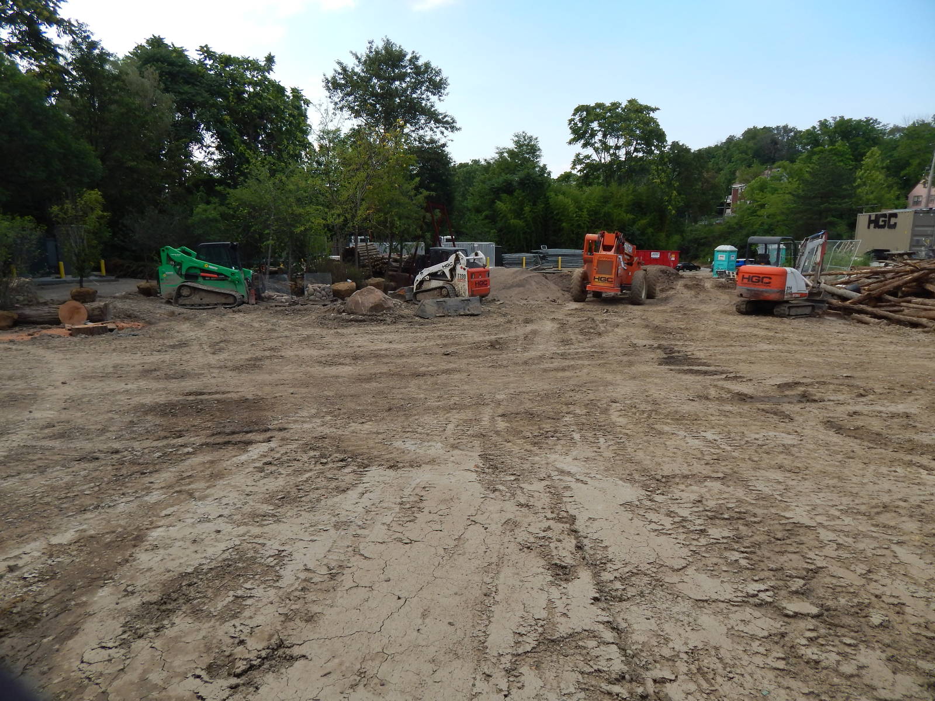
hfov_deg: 73.9
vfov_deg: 58.9
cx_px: 468
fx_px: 621
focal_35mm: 23
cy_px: 350
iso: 125
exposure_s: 1/800
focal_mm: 4
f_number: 3
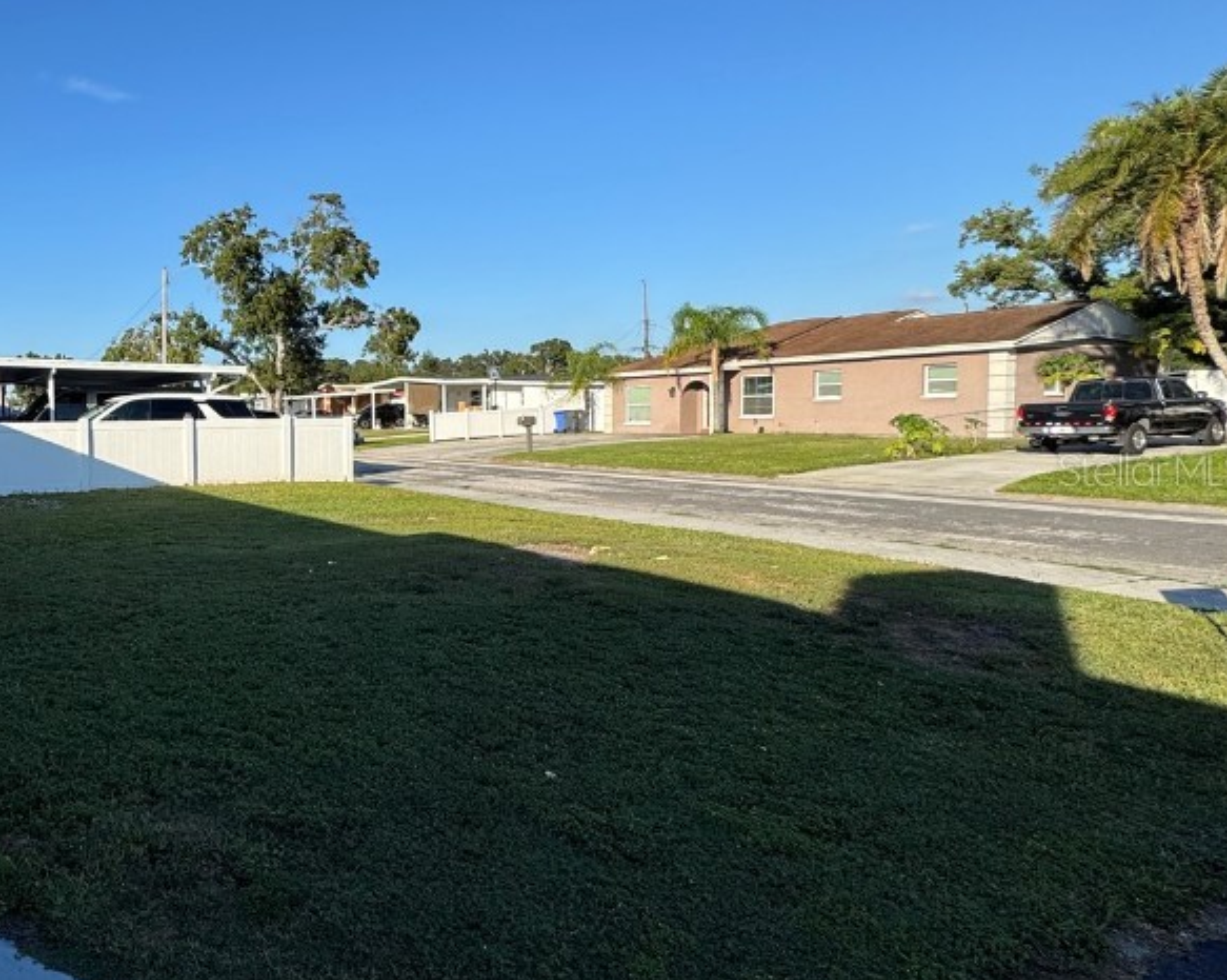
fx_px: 871
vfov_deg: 58.7
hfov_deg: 61.9
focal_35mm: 24
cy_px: 469
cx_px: 179
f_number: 2.2
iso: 50
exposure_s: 1/1536
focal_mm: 2.22
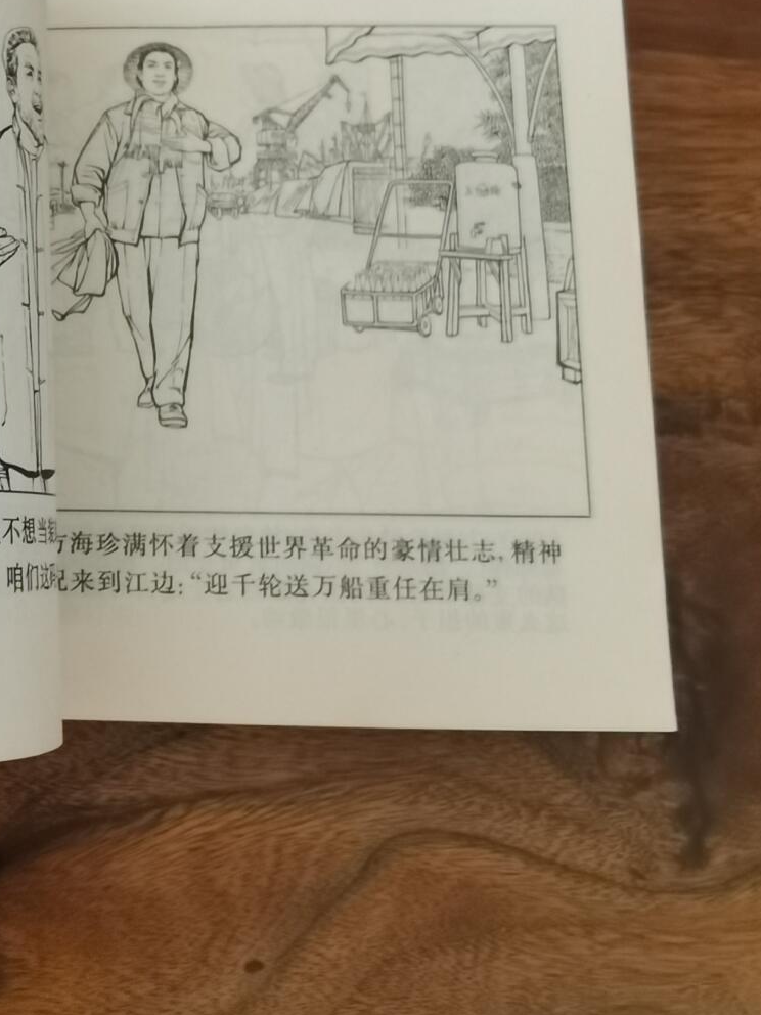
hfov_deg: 28.9
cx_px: 125
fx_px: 1436
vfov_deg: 38.6
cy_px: 367
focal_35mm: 49
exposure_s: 1/30
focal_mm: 2.26
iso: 200
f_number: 2.2
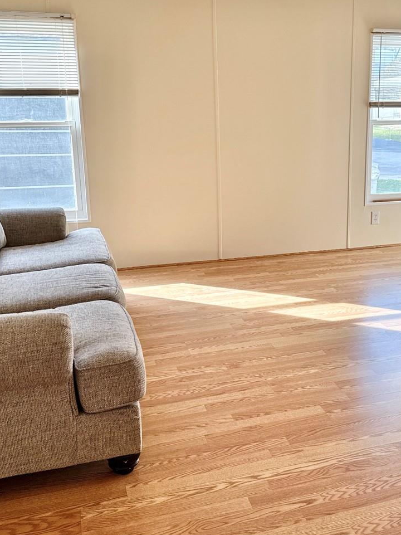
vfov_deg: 46.7
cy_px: 235
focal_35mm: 40
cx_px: 301
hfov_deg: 35.2
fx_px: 618
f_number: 1.78
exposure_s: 1/459
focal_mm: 6.76
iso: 100
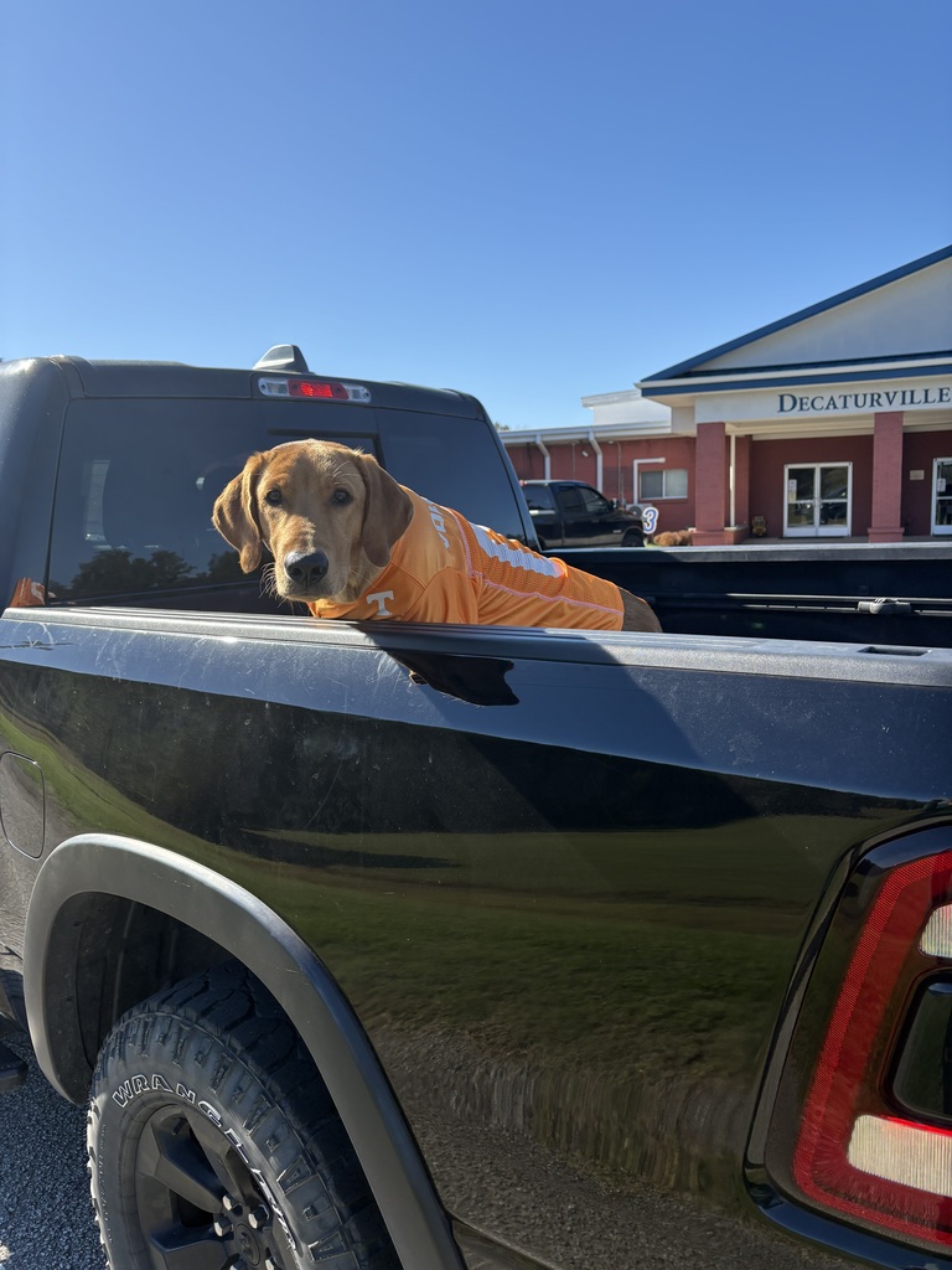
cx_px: 476
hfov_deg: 53.1
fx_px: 953
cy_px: 635
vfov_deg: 67.3
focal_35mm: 26
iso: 50
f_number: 1.6
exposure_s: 1/1901
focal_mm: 5.96
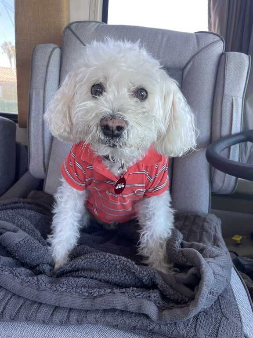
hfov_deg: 53.1
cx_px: 126
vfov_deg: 67.3
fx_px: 253
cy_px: 169
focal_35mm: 26
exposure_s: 1/121
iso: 64
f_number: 1.6
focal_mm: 4.2
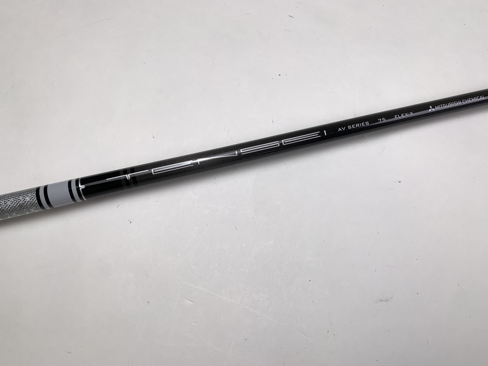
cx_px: 244
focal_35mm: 26
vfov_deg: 53.1
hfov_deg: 67.3
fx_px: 367
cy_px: 183
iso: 25
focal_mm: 4.25
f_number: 1.8
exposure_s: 1/415
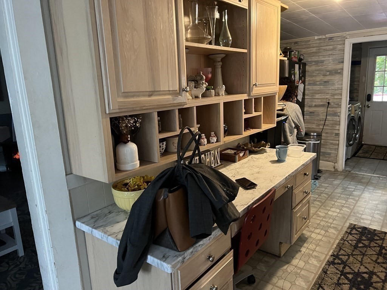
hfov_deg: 67.3
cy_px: 145
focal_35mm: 26
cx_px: 194
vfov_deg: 53.1
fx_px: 291
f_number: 1.5
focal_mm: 5.7
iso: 640
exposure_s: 1/40
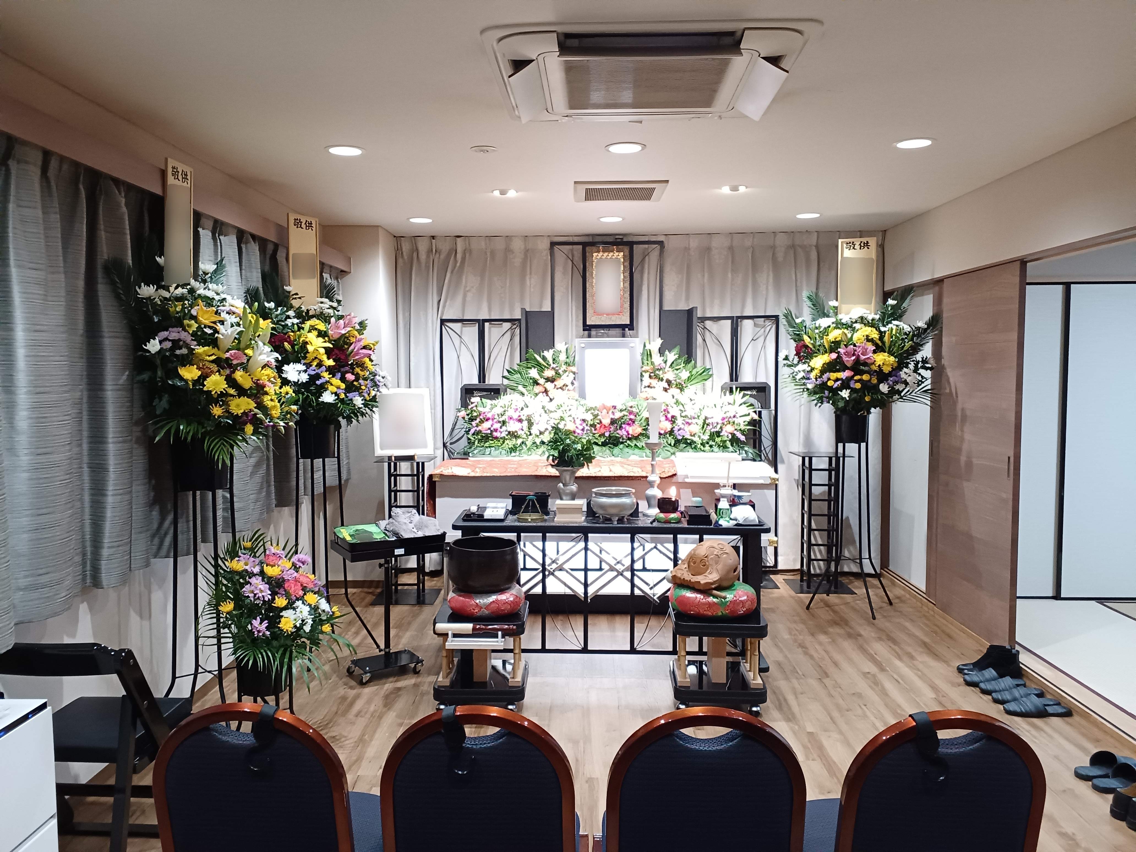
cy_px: 426
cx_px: 568
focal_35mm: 27
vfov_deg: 51.4
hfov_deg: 65.3
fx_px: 886
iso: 320
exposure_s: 1/30
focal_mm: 3.58
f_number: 1.9
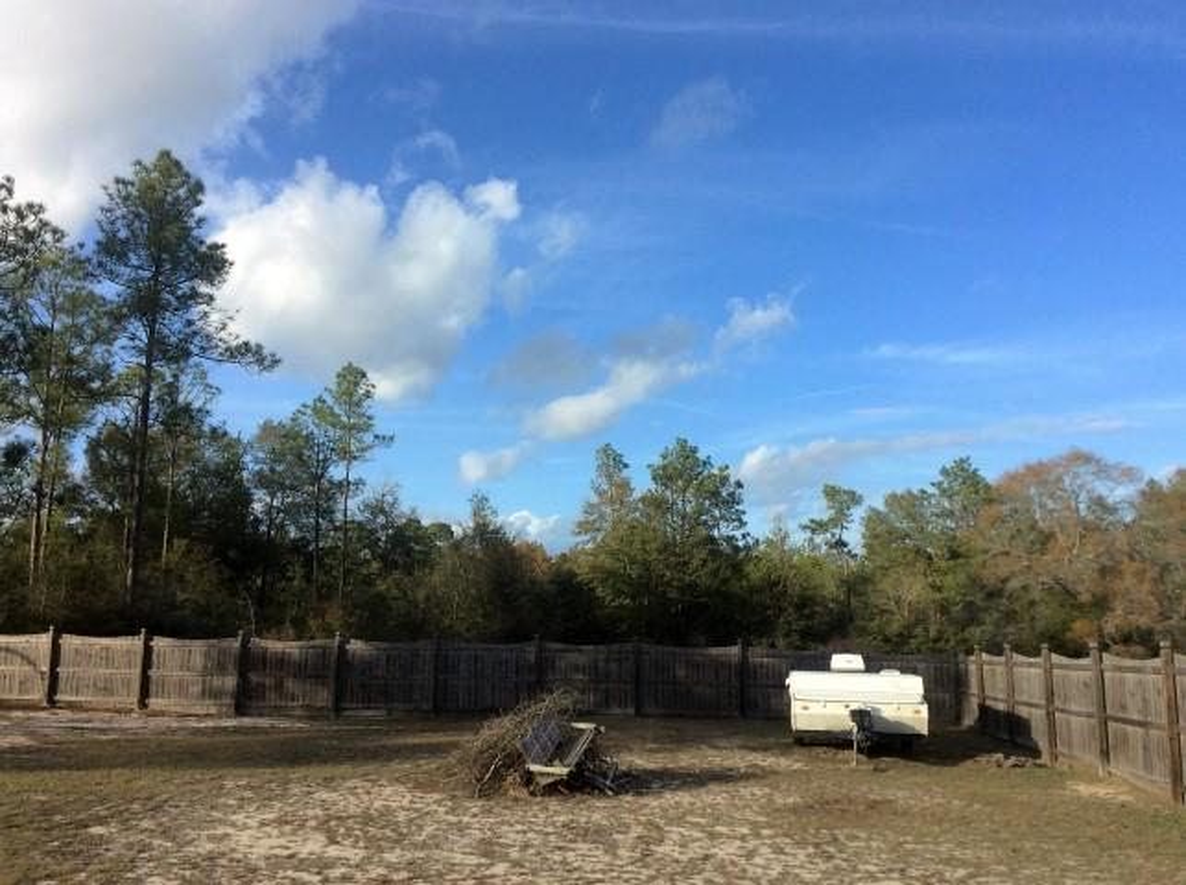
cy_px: 442
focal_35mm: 32
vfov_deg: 44.0
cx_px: 593
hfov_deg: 56.9
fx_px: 1095
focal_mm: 3.3
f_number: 2.4
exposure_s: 1/1144
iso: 32
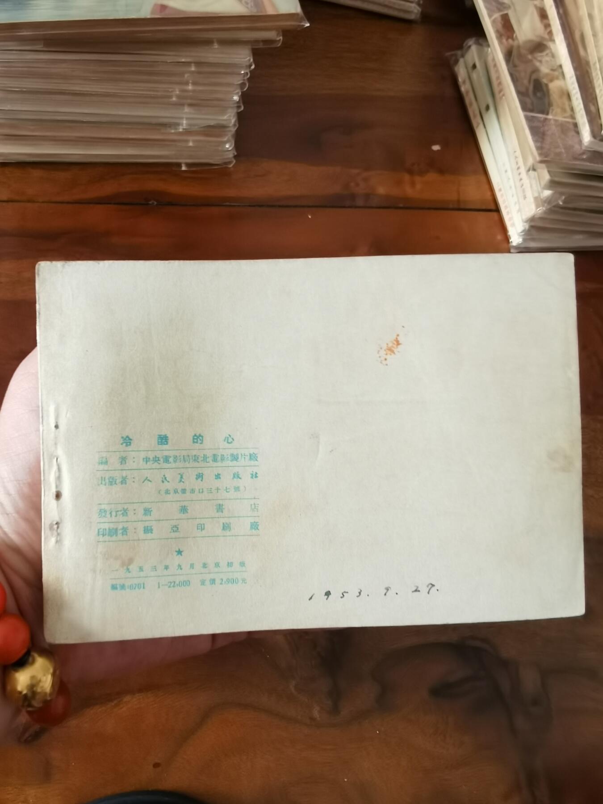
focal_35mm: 27
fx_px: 627
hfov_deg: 51.4
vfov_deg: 65.3
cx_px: 302
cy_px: 402
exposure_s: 1/30
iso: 250
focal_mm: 2.26
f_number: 2.2
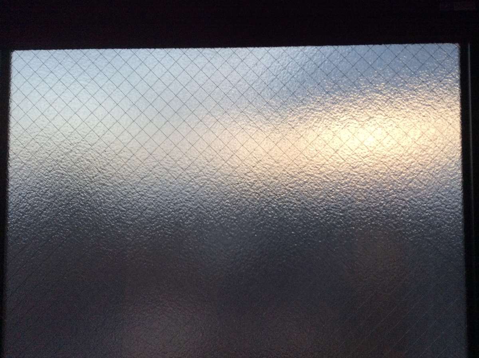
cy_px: 179
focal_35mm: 32
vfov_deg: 44.0
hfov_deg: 56.9
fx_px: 442
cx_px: 240
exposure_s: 1/120
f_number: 2.4
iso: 64
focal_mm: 3.3
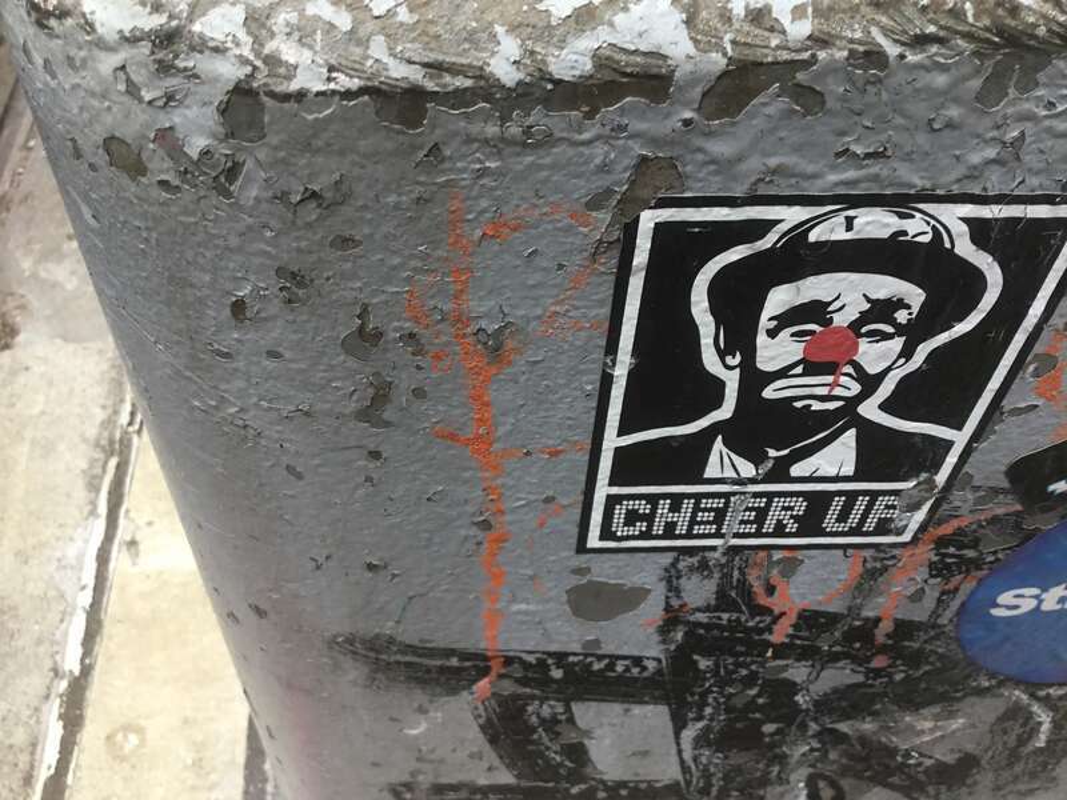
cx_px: 534
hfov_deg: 58.4
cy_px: 400
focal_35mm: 31
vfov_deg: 45.4
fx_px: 956
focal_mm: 3.3
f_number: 2.4
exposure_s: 1/120
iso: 32
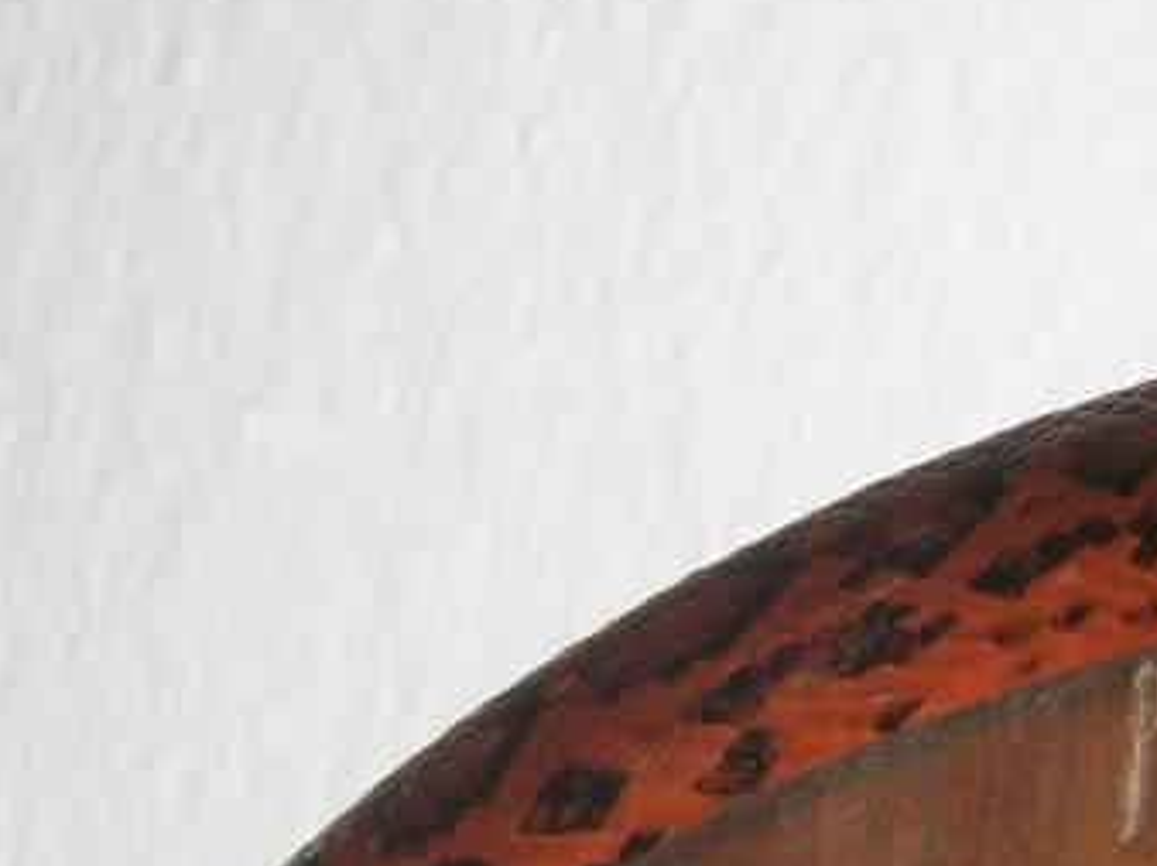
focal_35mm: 188
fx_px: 6279
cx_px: 976
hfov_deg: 10.5
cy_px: 743
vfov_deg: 7.9
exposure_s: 1/80
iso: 120
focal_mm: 11
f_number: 4.1
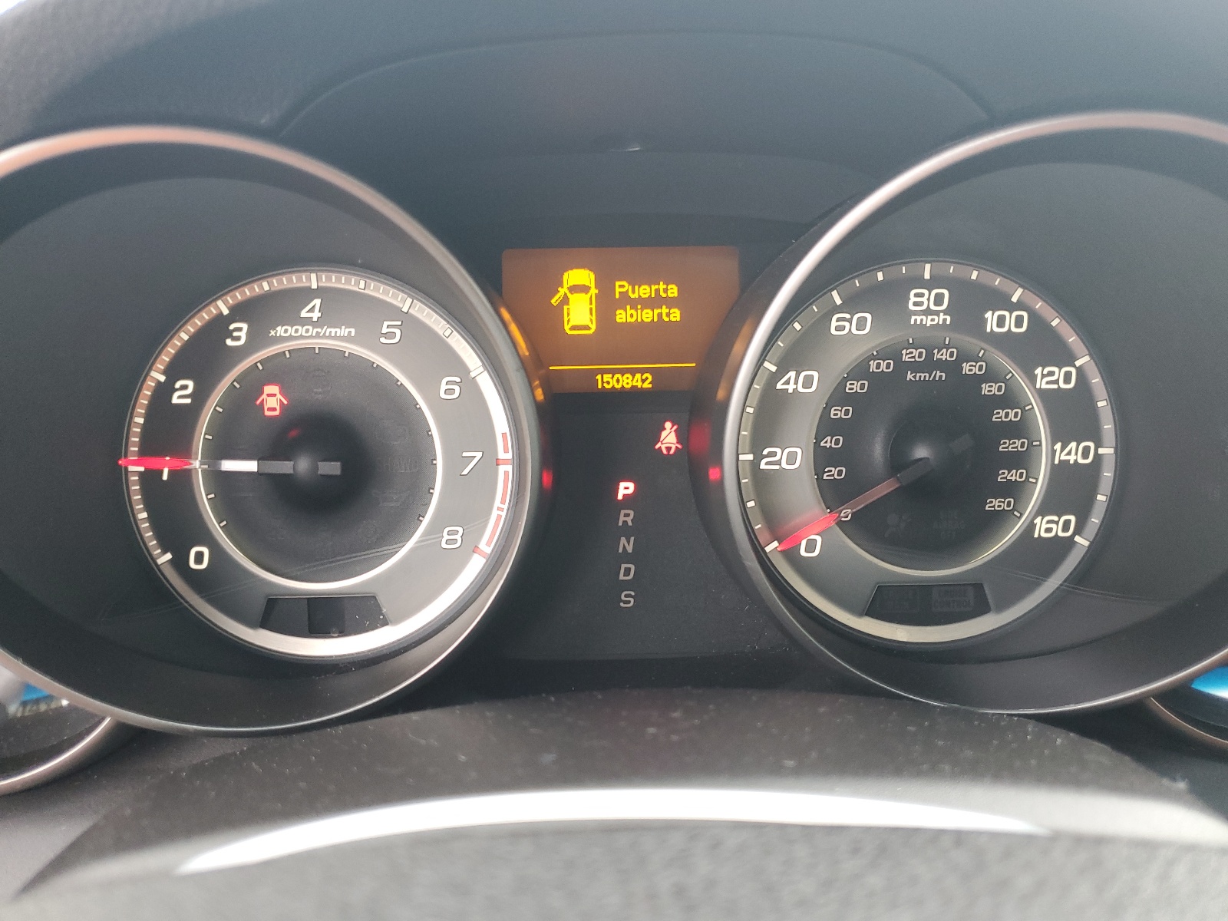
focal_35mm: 26
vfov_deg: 53.1
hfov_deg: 67.3
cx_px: 614
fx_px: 922
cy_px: 460
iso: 117
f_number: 1.5
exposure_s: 1/60.2
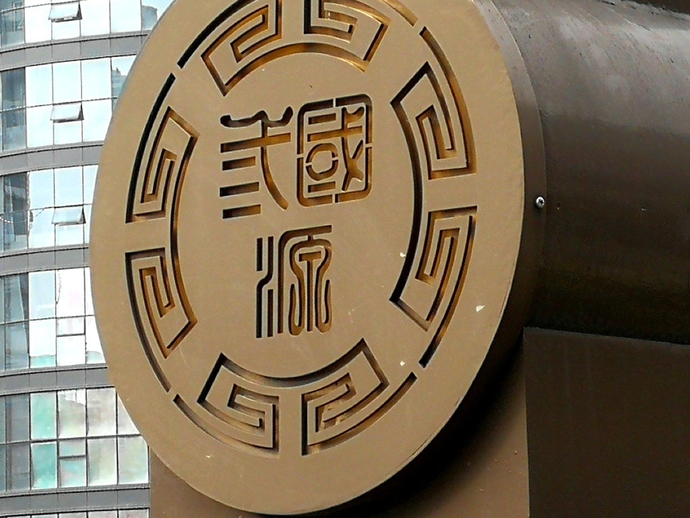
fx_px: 2970
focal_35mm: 149
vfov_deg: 10.0
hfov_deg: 13.3
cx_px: 345
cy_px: 259
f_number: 2.2
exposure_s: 1/200
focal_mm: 3.95
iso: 50
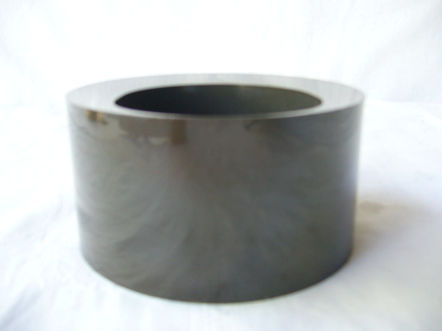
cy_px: 166
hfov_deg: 52.6
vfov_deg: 40.7
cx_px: 221
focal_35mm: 35
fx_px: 447
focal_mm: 5.8
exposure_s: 1/30
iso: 100
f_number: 2.8
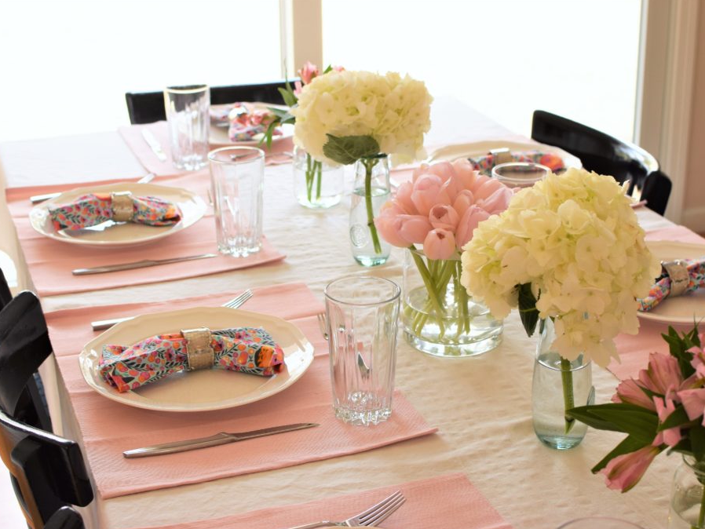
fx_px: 1172
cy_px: 263
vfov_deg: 25.4
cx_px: 348
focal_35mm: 58
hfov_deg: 33.5
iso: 250
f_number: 4
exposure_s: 1/80
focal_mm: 35
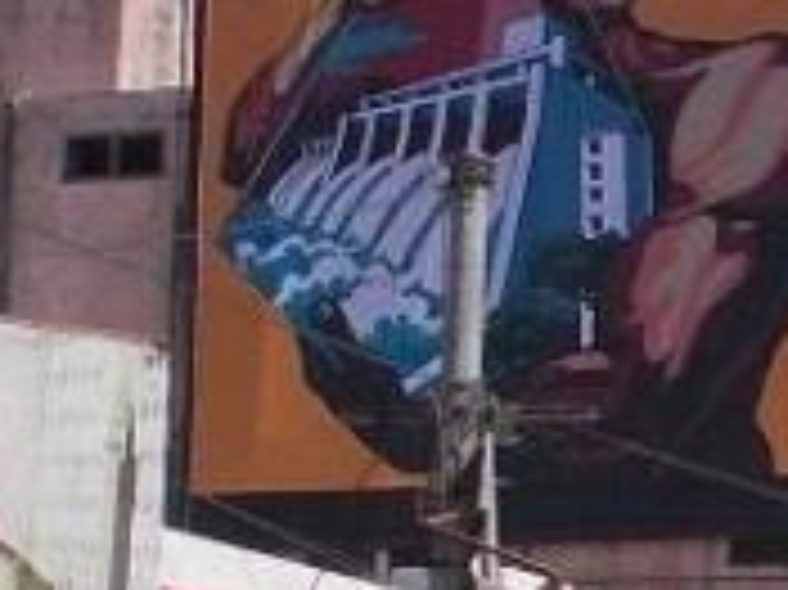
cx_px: 1400
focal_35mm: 264
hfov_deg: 7.3
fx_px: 6006
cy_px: 793
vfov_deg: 5.6
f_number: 4.2
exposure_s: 1/800
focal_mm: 6.4
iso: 80
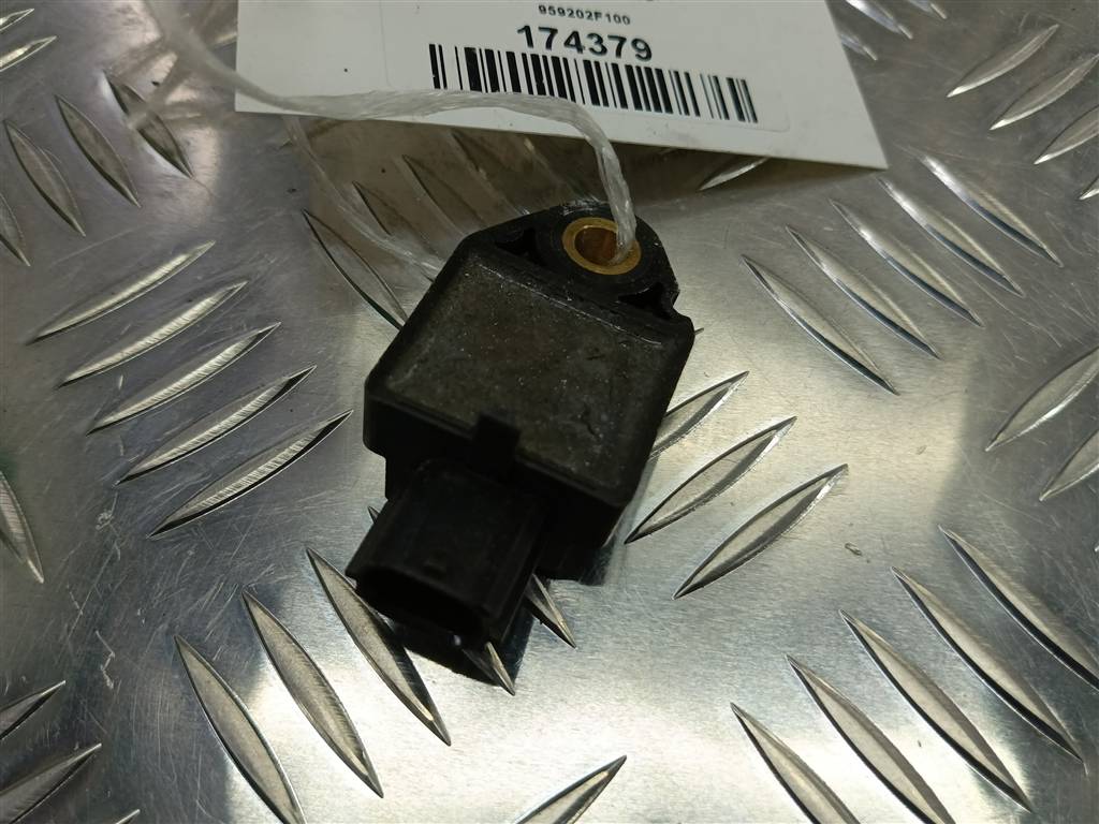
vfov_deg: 51.4
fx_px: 857
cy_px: 412
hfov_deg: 65.3
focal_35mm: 27
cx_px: 550
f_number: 1.6
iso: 97
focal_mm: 4.11
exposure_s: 1/100
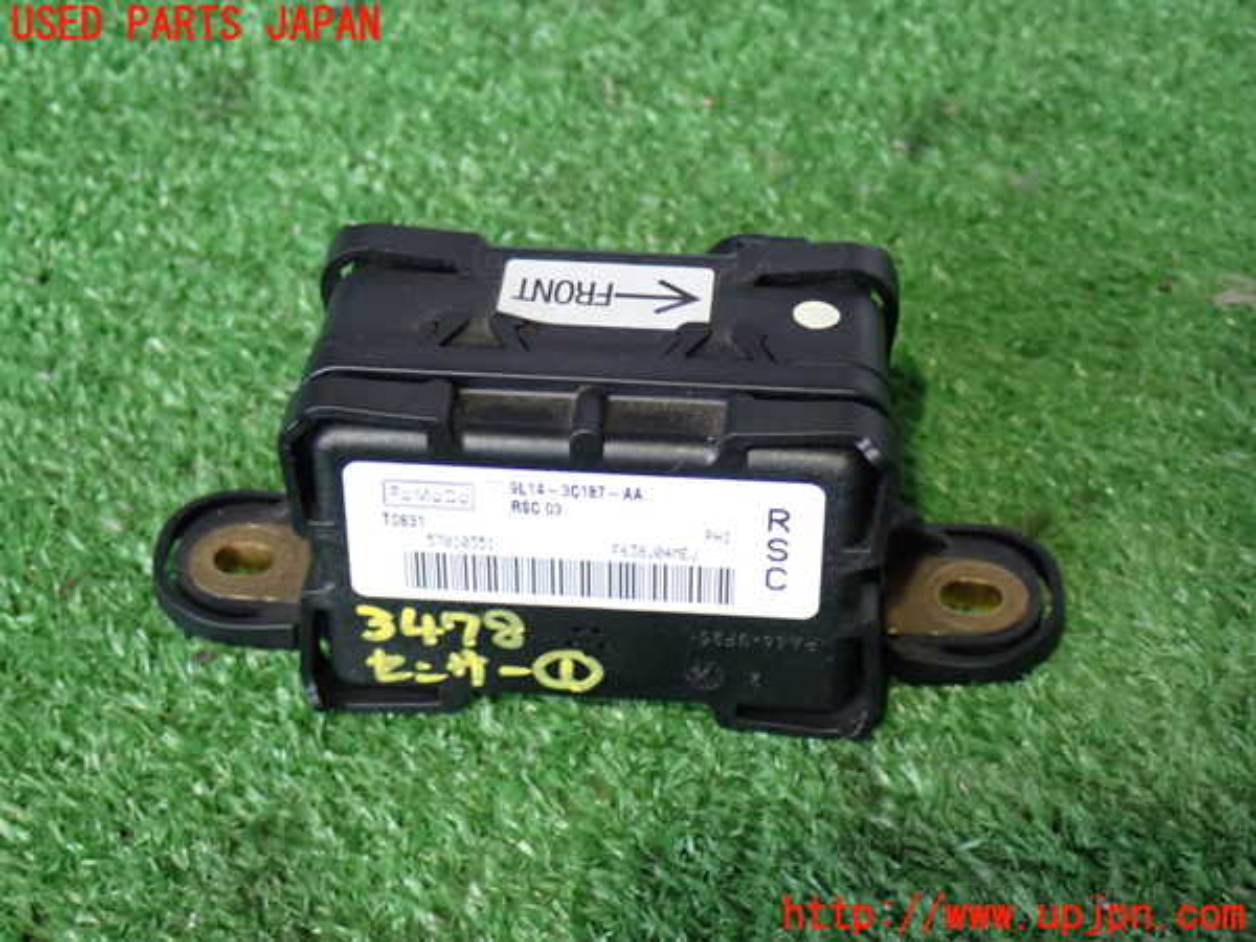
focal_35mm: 77
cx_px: 628
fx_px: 2794
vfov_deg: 19.1
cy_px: 471
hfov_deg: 25.3
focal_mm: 13.65
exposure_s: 1/25
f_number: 4.1
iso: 800
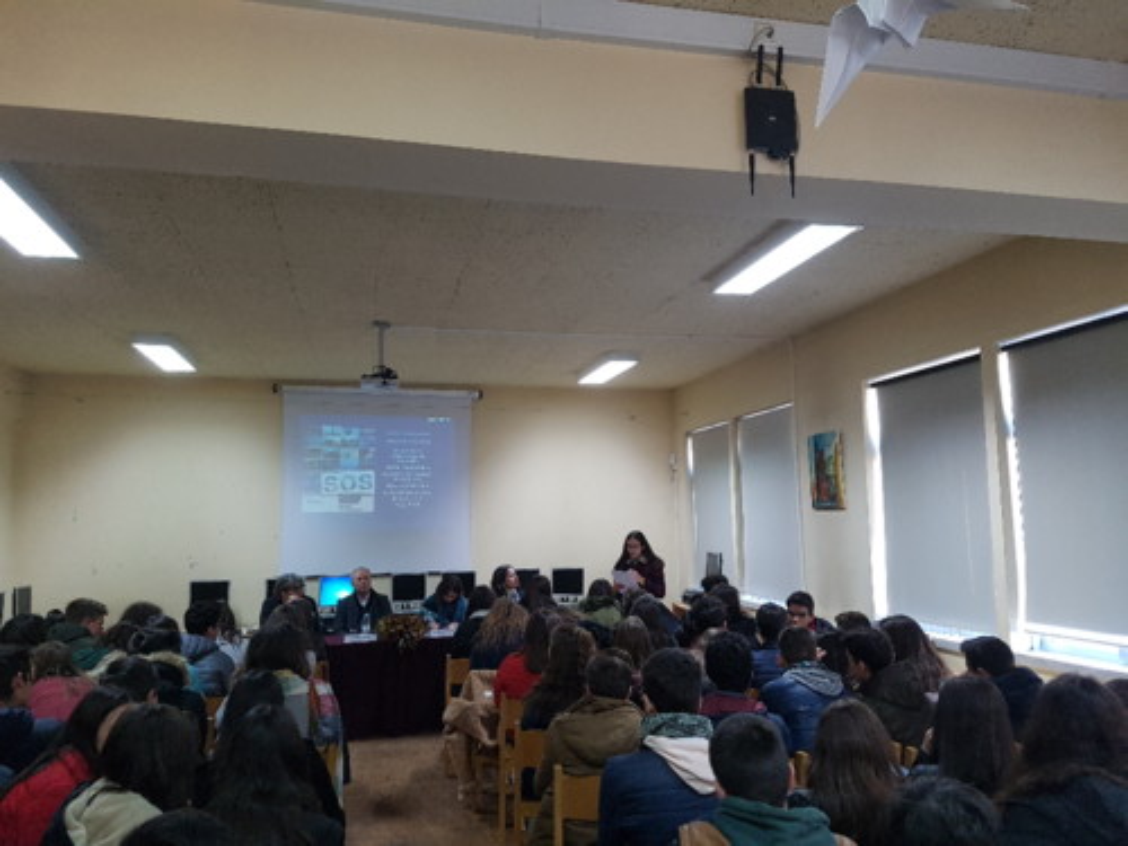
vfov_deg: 53.1
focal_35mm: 26
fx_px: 847
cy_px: 423
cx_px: 564
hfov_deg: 67.3
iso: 200
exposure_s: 1/50
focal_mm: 4.2
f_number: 1.7
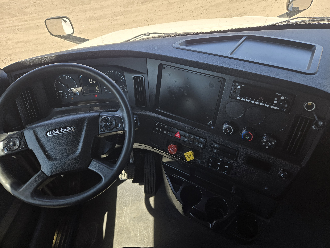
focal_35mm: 23
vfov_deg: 58.9
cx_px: 165
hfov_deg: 73.9
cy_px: 124
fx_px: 219
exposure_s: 1/348
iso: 25
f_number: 1.8
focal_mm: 5.4
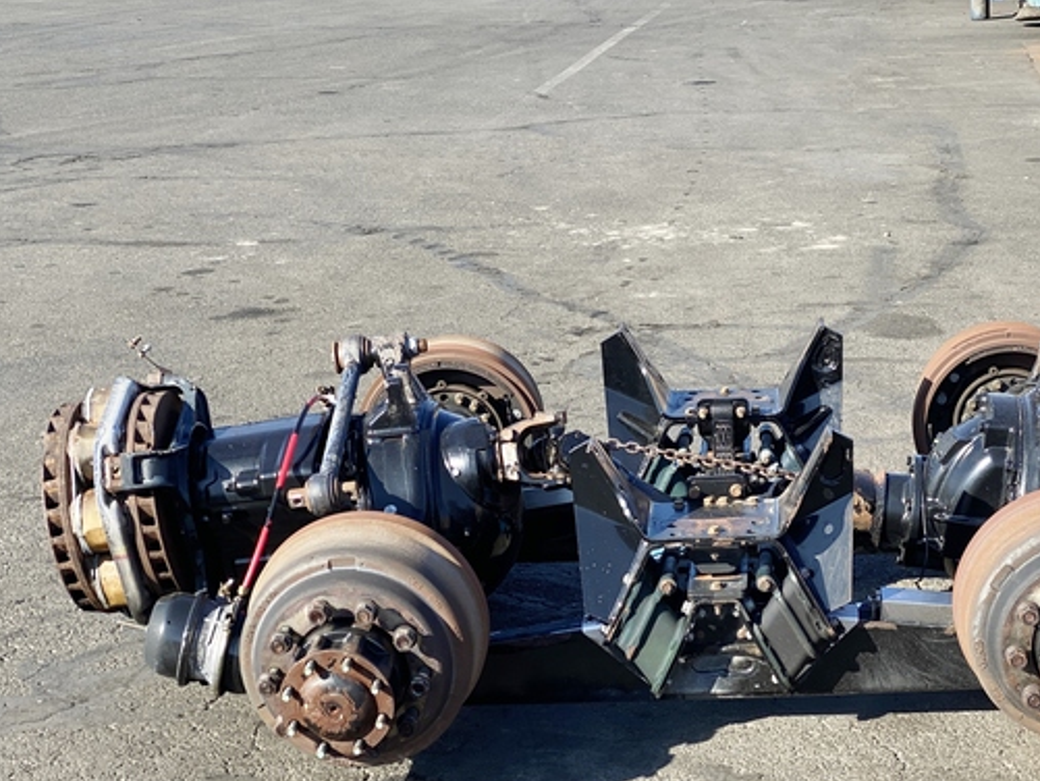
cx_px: 691
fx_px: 2434
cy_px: 506
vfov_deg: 18.2
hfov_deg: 24.0
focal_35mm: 81
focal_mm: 6
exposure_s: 1/489
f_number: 2
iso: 20
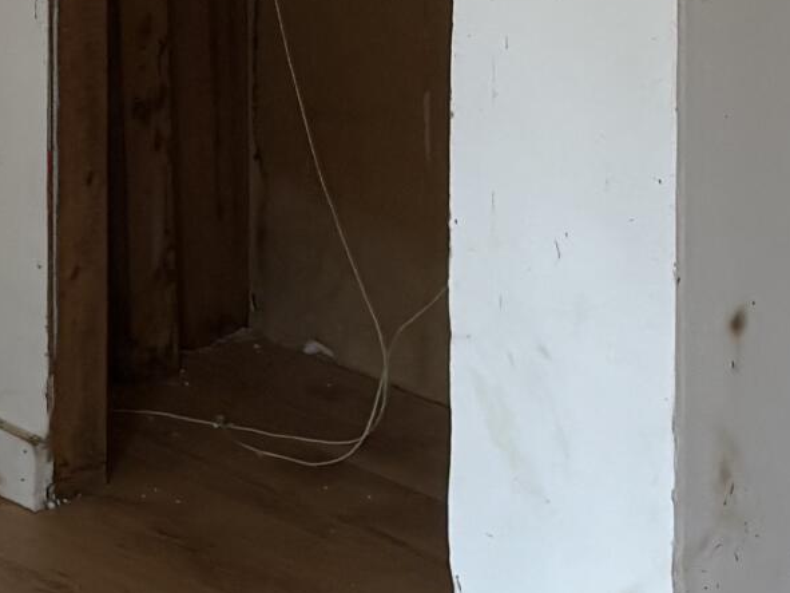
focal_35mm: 132
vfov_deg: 10.9
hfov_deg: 14.8
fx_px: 3012
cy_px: -228
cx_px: 140
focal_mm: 5.96
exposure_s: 1/79
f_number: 1.6
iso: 125
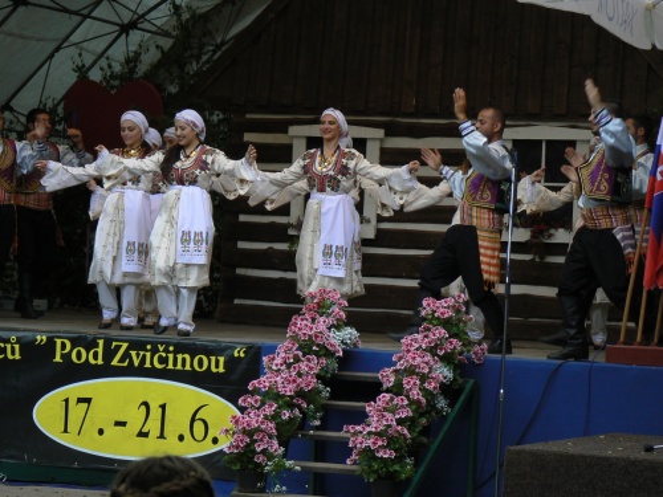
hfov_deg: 15.2
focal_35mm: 130
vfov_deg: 11.4
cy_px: 248
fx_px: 2490
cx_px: 332
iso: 80
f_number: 4
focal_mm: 21.6
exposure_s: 1/80
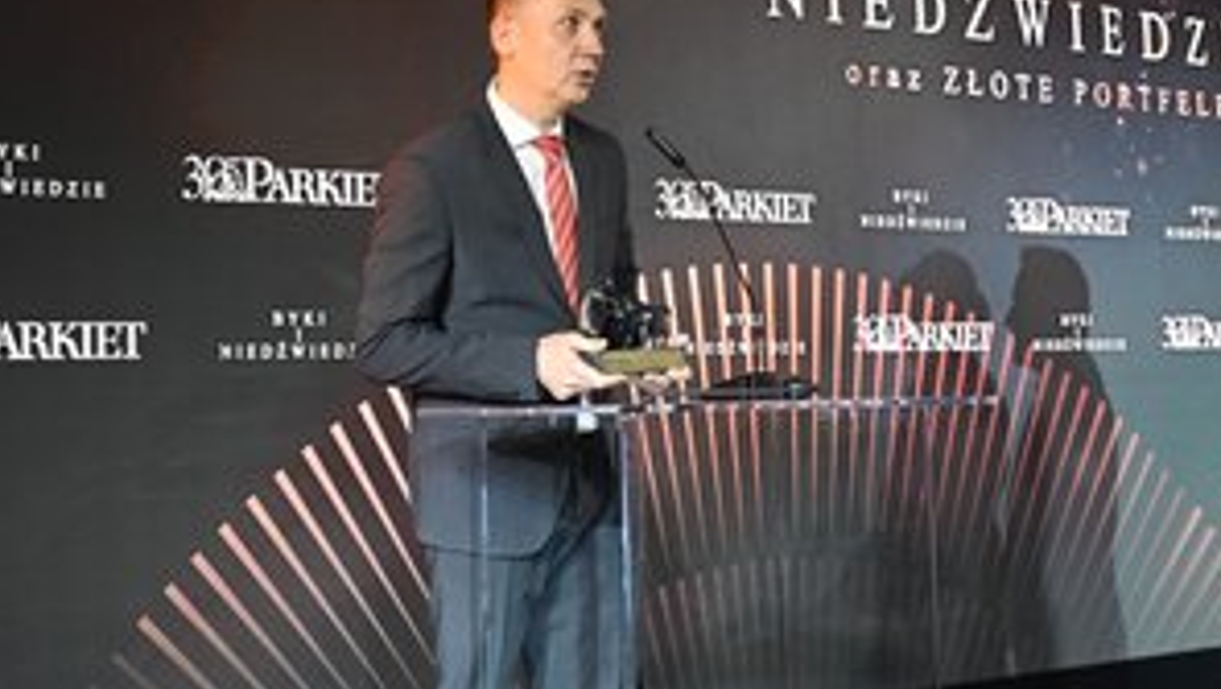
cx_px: 512
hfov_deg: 32.7
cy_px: 140
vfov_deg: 18.7
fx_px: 2074
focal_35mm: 64
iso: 3200
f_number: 5
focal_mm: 44
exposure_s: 1/100
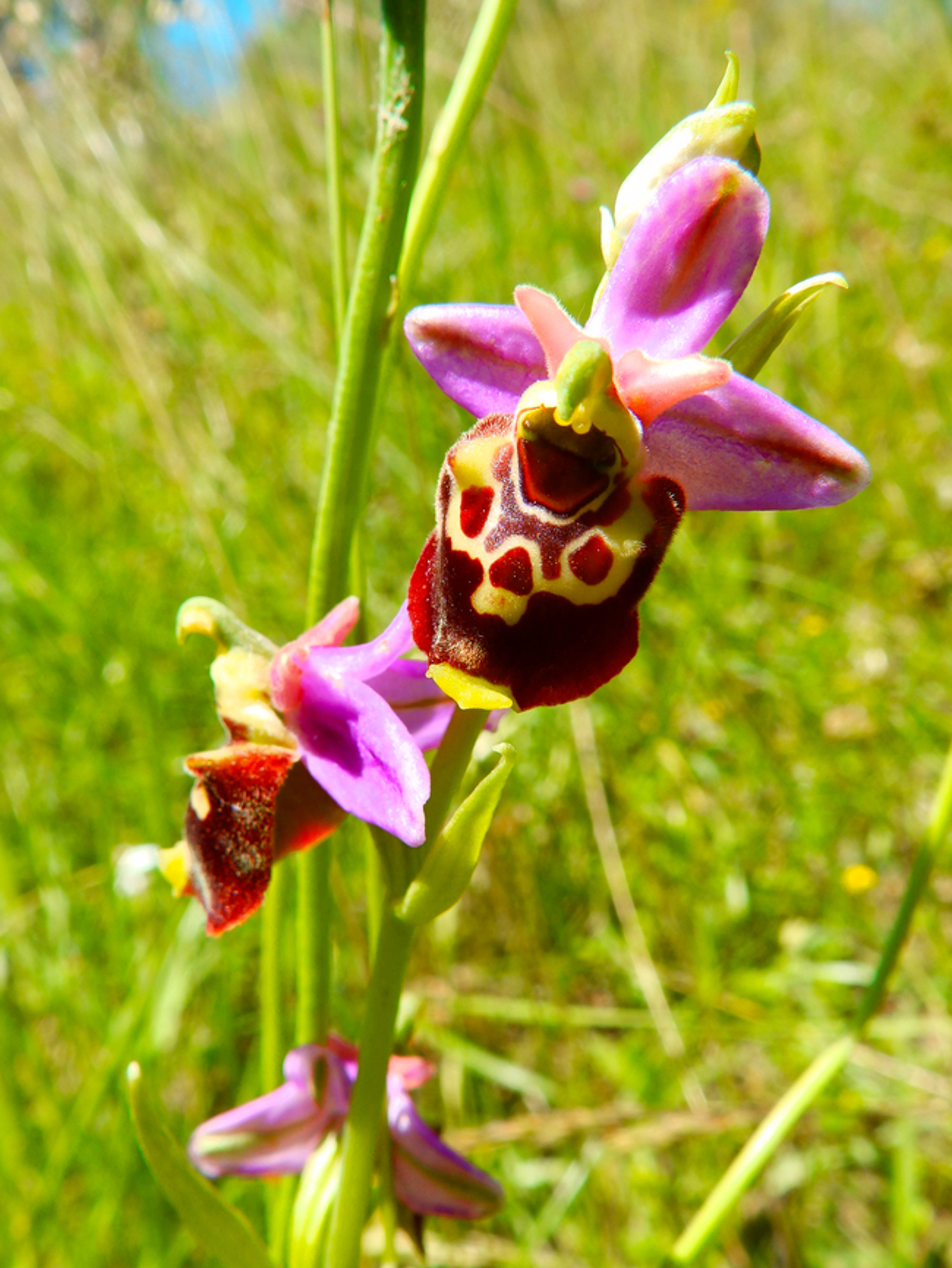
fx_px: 1173
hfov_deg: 44.2
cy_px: 634
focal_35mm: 32
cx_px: 476
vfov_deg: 56.8
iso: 80
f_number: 4.5
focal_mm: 5.7
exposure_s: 1/250
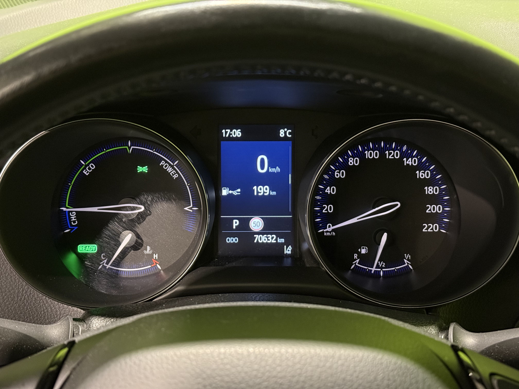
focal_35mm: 48
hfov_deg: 39.7
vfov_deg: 30.3
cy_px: 194
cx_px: 260
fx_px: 720
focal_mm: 6.76
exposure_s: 1/20
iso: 640
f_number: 1.78
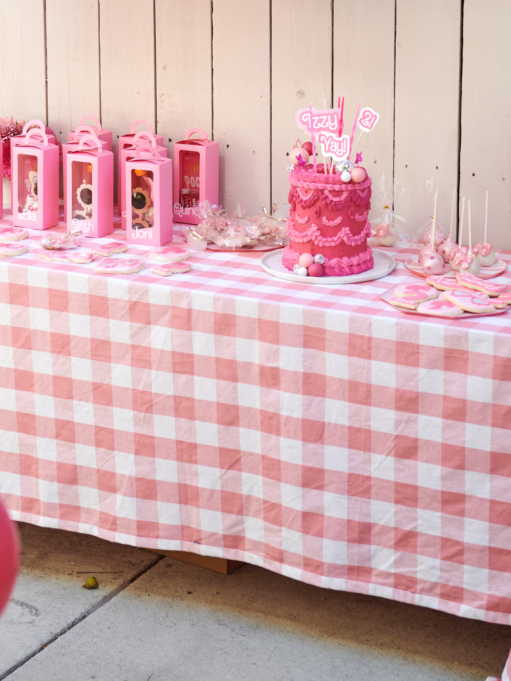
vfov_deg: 20.3
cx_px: 189
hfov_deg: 15.4
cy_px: 153
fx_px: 1890
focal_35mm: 96
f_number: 2.8
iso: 200
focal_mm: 50
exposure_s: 1/640
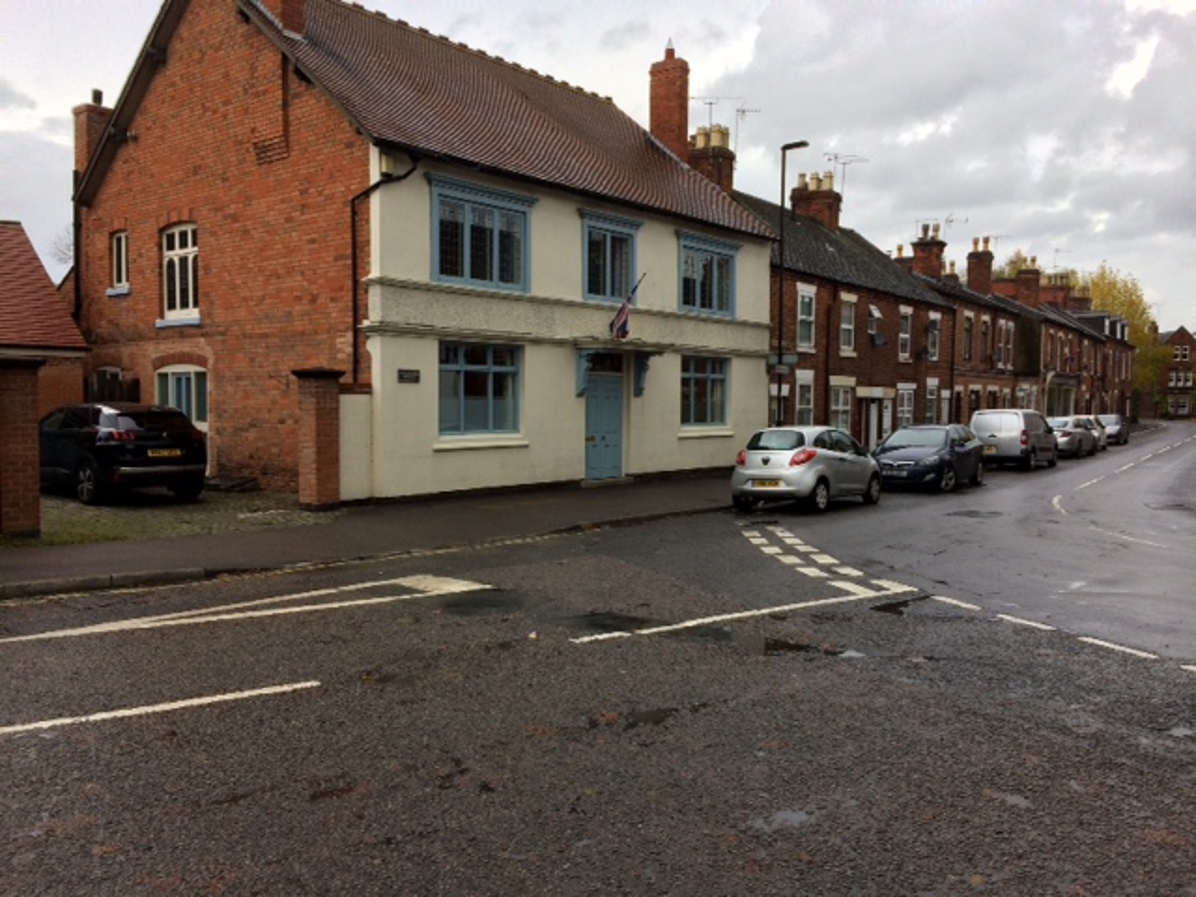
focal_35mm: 29
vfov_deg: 48.2
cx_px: 598
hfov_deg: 61.7
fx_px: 1002
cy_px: 448
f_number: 2.2
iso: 32
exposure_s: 1/323
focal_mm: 4.15
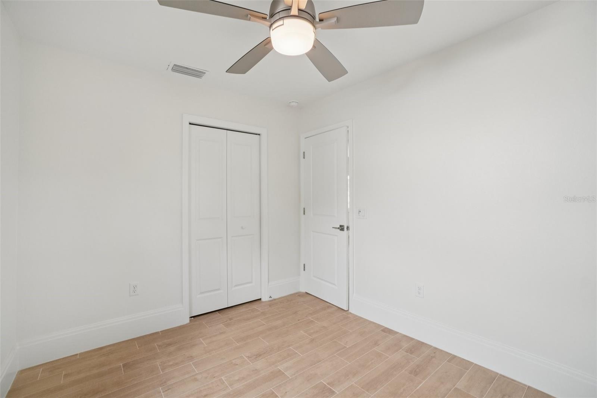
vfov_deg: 77.3
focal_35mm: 15
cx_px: 298
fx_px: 249
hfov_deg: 100.4
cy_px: 199
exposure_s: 1/30
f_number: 8
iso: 250
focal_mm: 10
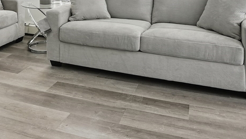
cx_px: 95
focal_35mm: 38
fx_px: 249
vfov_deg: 26.9
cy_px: -36
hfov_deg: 52.1
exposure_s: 1/1600
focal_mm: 11
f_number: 7.1
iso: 800
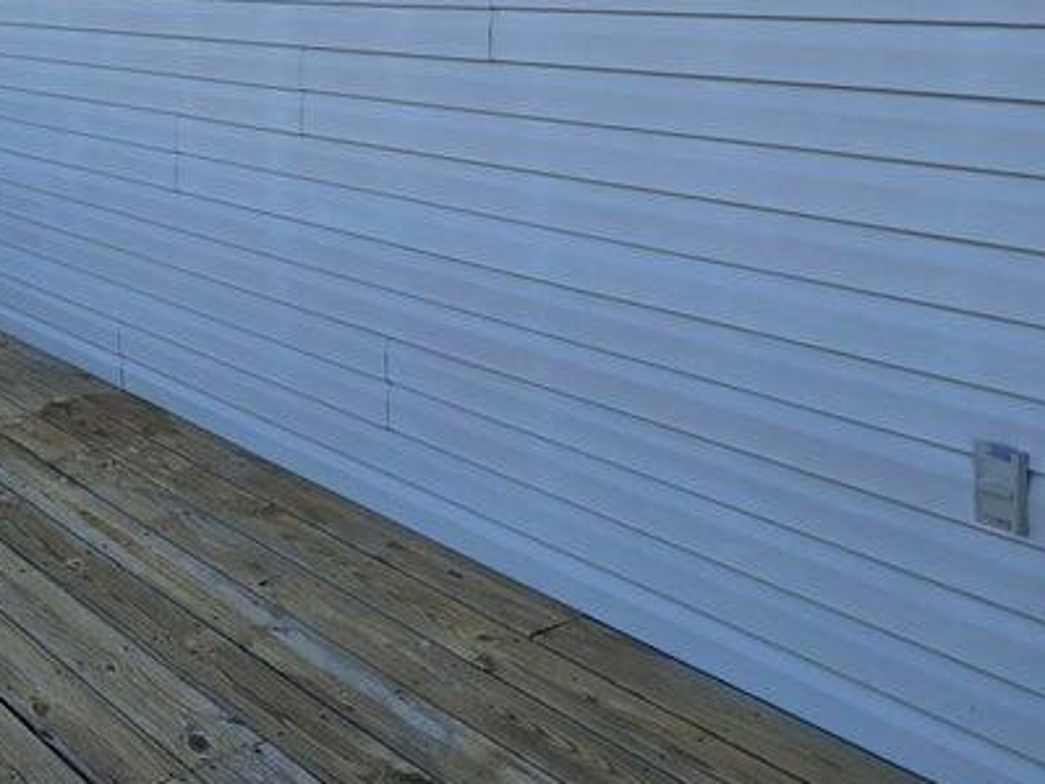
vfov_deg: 28.0
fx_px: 1479
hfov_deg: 37.4
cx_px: 200
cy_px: 16
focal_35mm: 49
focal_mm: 6.3
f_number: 1.7
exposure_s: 1/247
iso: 12
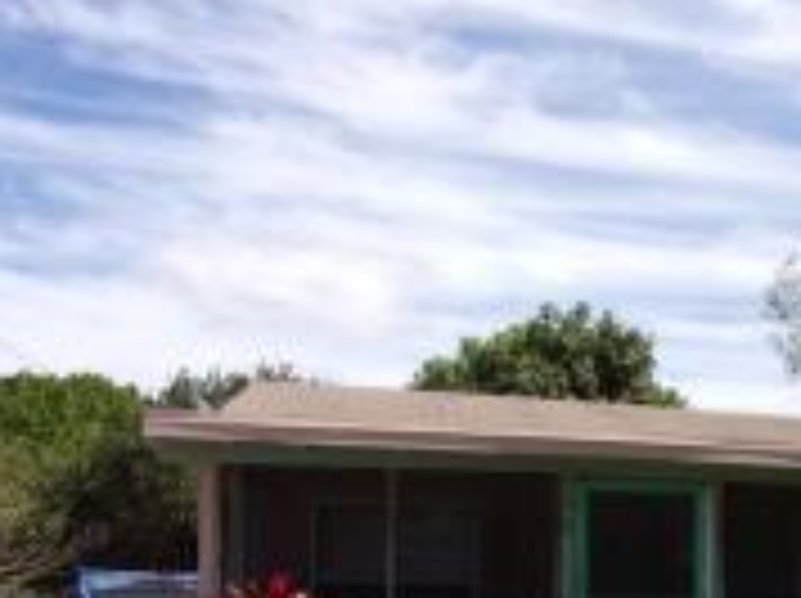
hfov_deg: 32.6
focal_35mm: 54
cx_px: 810
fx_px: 1248
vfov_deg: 25.8
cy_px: 580
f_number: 3.3
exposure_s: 1/1200
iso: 80
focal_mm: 4.3
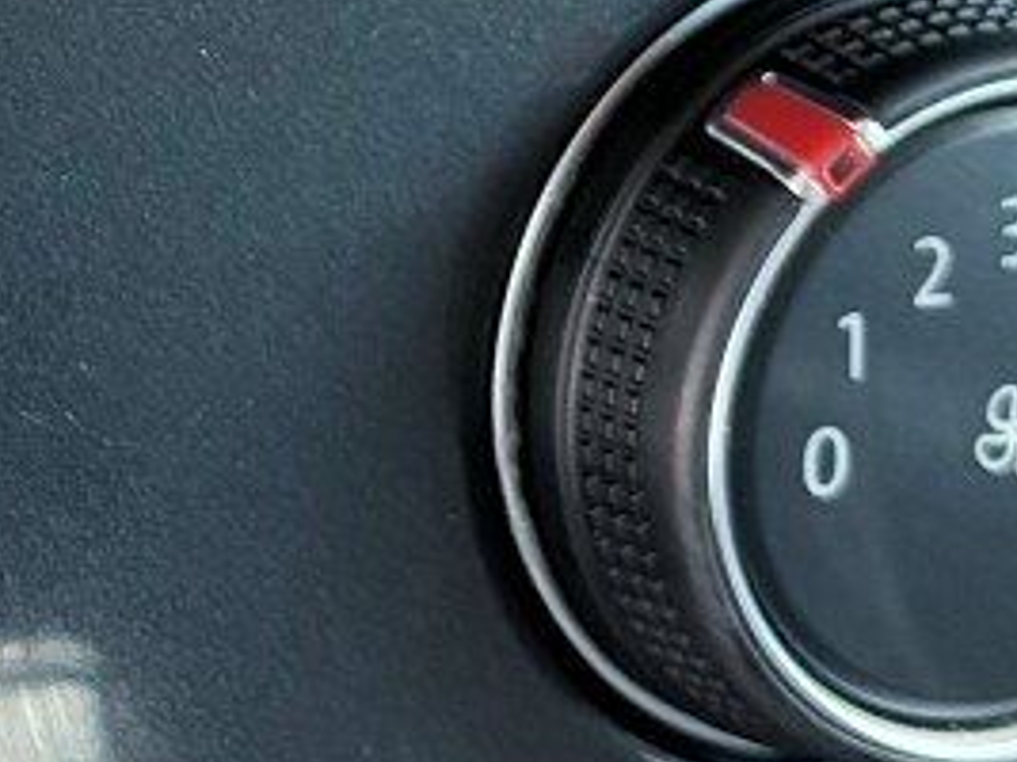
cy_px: -244
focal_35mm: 184
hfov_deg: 10.5
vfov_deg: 8.0
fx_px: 5403
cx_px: -411
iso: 200
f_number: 1.78
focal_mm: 6.76
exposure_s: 1/70
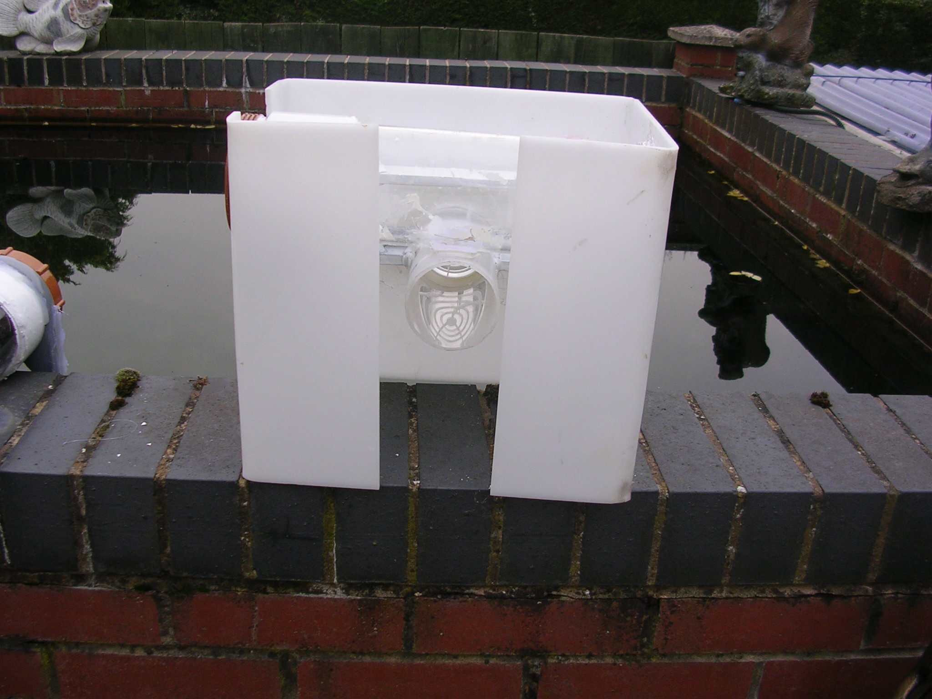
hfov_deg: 49.0
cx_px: 466
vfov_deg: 37.7
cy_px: 350
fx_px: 1023
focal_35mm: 38
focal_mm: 5.8
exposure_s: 1/54.7
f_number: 2.8
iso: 50
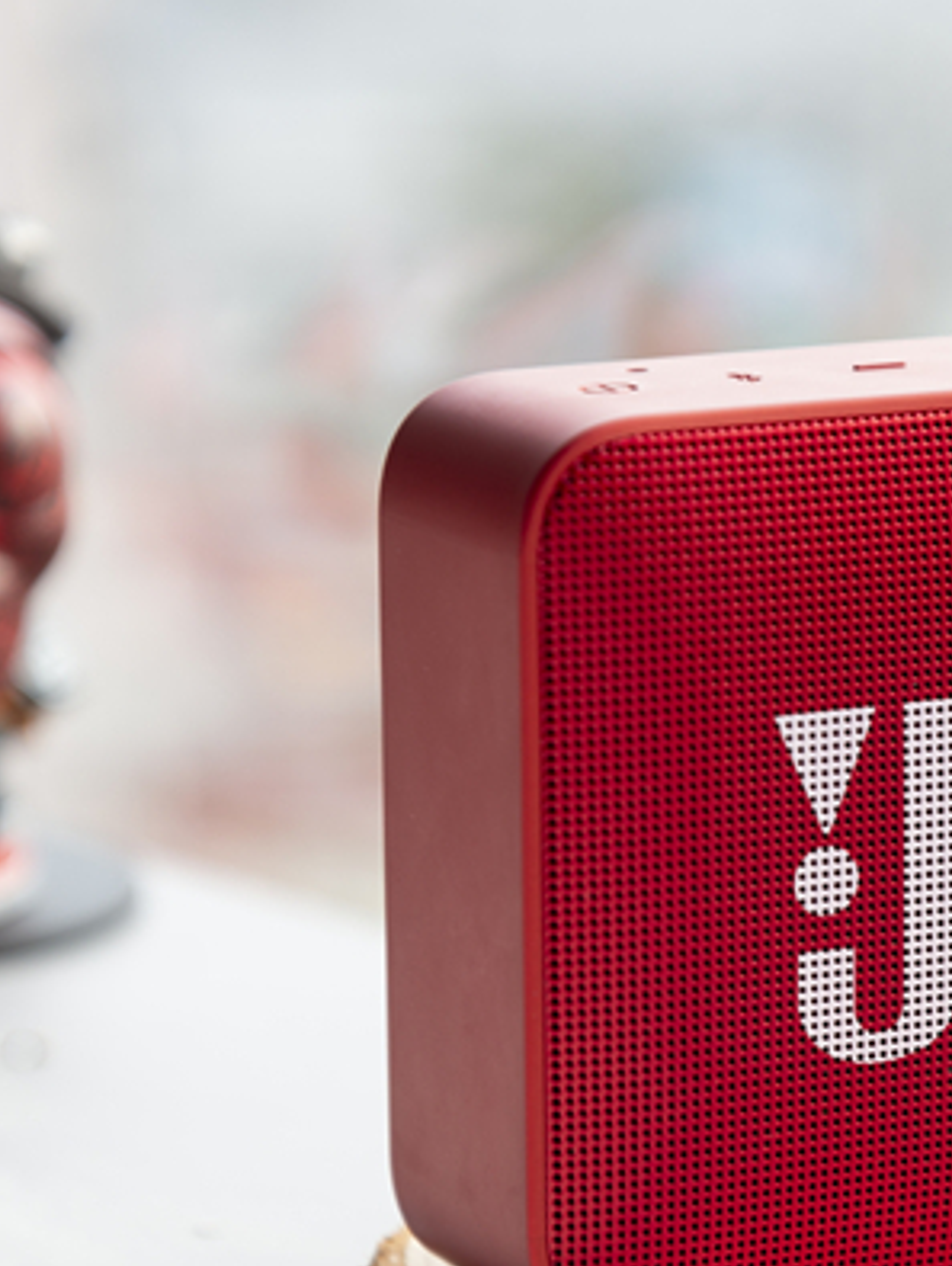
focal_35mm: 186
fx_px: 6809
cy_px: 792
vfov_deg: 10.6
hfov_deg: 8.0
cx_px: 817
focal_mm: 85
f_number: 4.5
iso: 100
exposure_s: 1/125
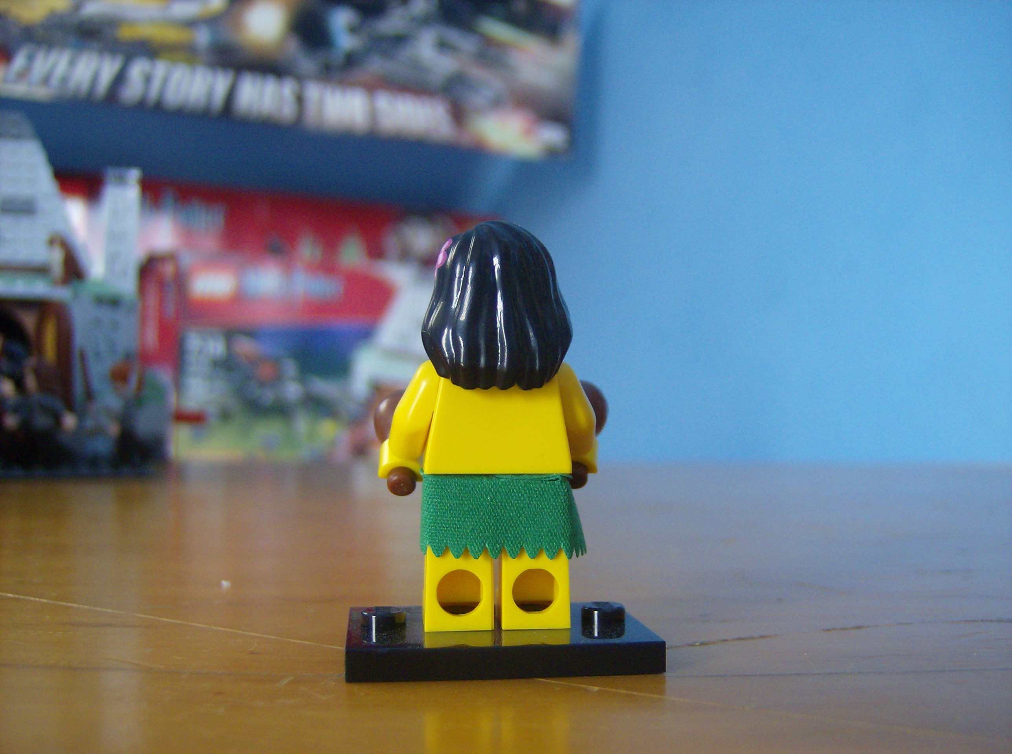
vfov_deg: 39.5
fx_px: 1050
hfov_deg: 51.5
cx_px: 506
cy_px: 377
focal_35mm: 36
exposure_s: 1/13.4
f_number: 2.8
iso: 200
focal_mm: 6
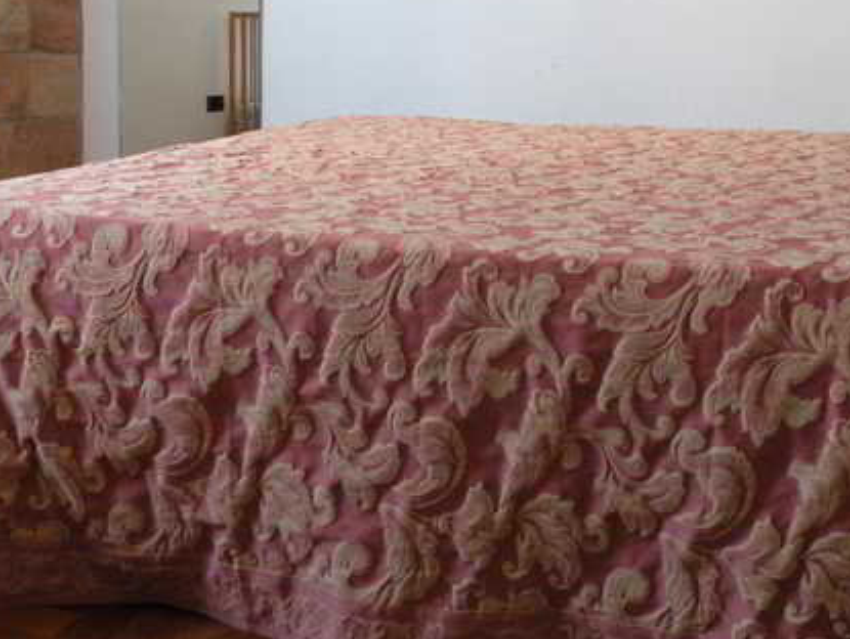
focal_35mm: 52
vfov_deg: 27.3
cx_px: 436
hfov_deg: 36.8
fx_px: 1278
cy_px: 94
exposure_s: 1/60
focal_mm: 4.7
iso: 232
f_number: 2.8
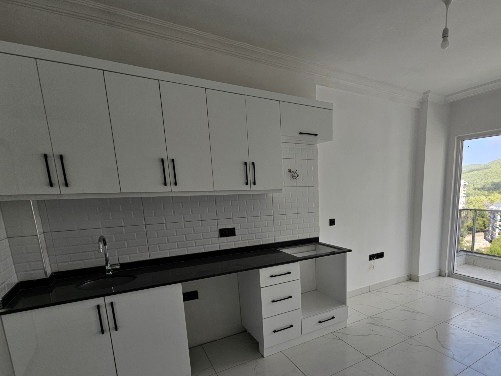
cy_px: 240
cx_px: 317
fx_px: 261
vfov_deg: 70.2
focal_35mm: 18
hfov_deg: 85.8
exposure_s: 1/424
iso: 50
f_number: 2.2
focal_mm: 2.2
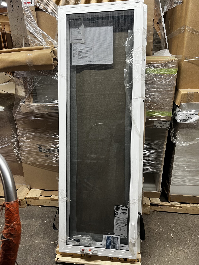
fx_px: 199
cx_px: 100
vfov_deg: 67.3
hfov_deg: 53.1
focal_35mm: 26
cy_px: 132
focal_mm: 5.1
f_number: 1.6
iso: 100
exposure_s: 1/60
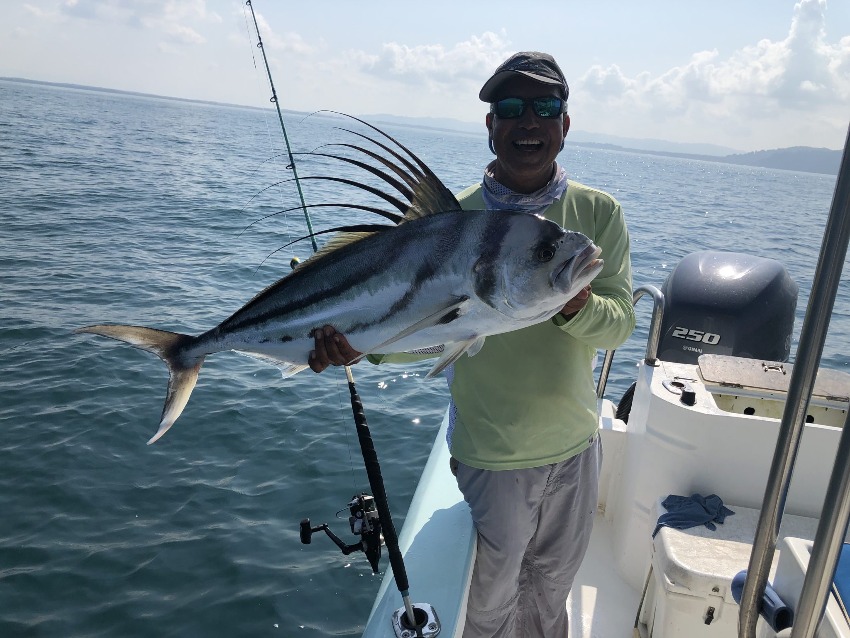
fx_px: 688
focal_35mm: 28
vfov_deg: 49.7
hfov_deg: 63.4
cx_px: 425
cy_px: 319
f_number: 1.8
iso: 20
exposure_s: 1/4049
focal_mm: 4
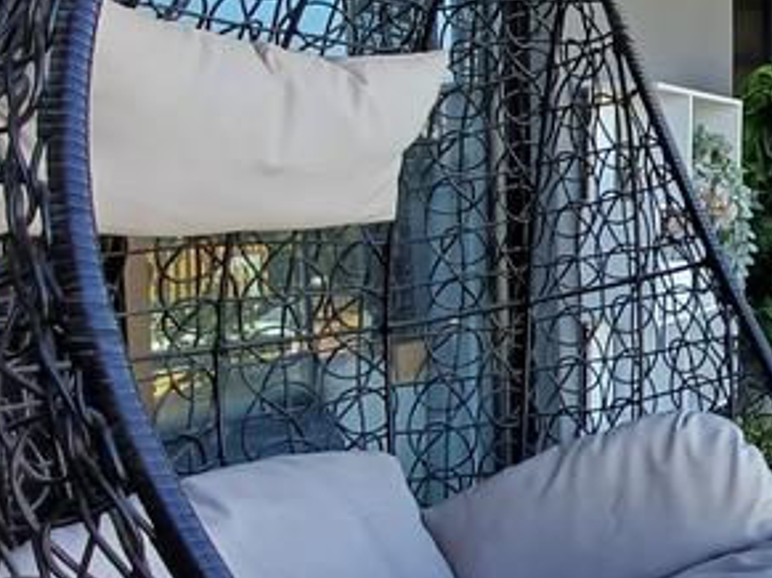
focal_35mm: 44
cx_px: 899
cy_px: 276
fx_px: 981
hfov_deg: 35.1
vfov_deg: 32.8
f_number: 2.2
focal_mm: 1.64
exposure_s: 1/238
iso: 40
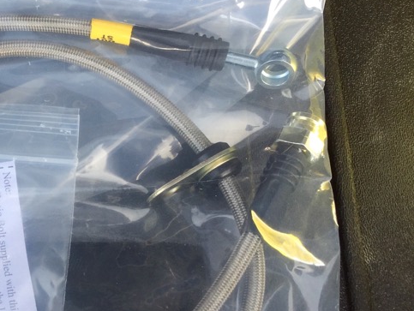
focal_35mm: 60
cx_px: -11
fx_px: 718
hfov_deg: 29.7
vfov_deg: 24.3
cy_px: 216
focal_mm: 4.15
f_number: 2.2
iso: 32
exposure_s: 1/132
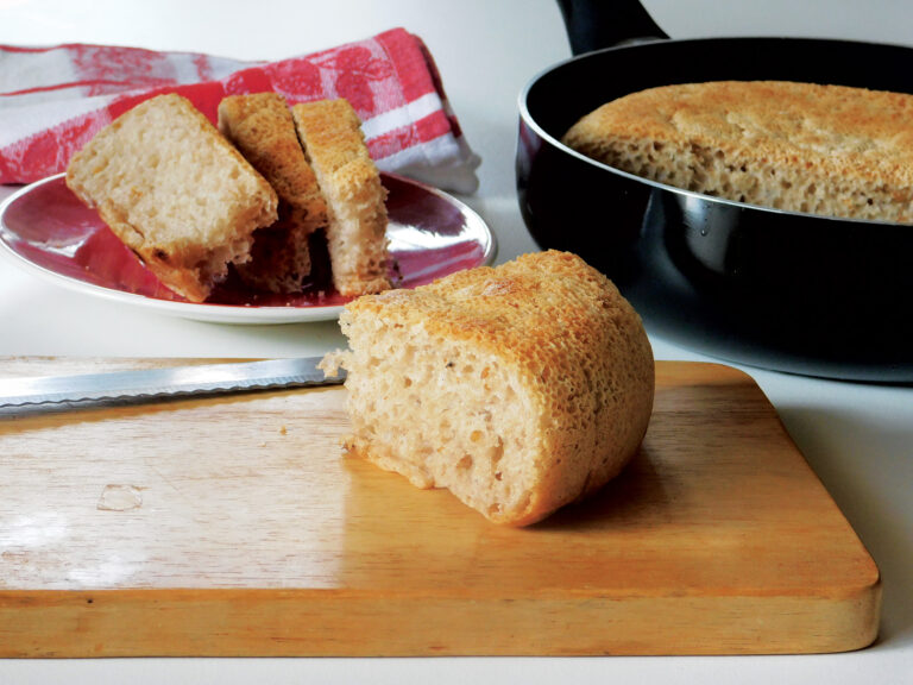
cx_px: 456
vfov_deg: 12.9
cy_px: 342
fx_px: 3033
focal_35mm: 115
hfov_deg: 17.1
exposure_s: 1/30
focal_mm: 20.3
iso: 220
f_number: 4.8
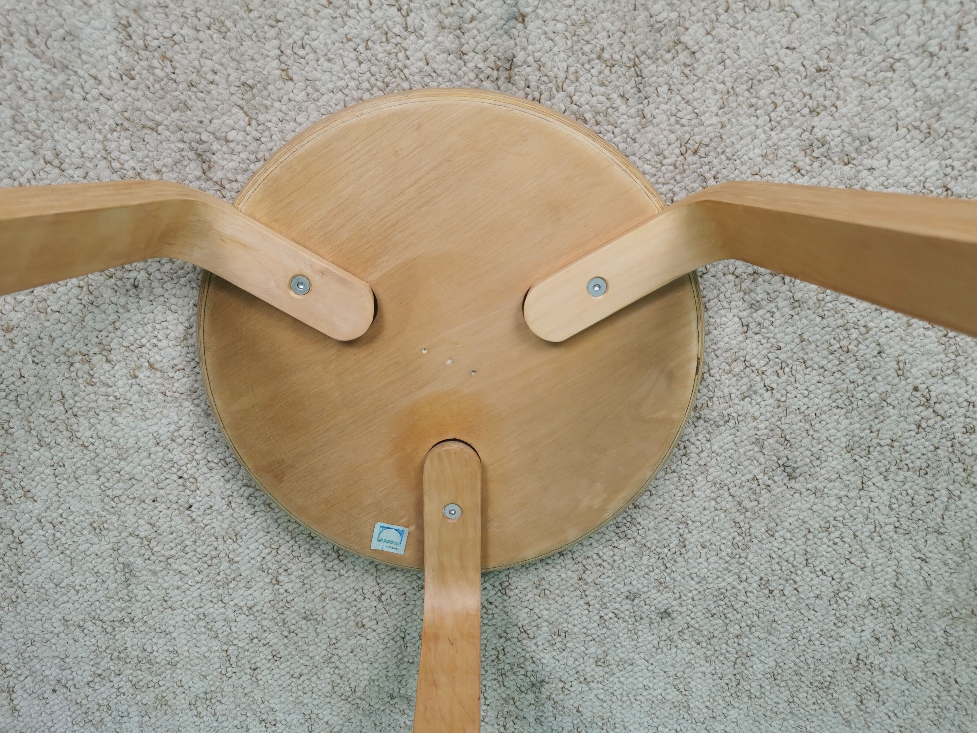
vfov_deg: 51.4
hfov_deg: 65.3
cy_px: 366
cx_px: 488
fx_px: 762
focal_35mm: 27
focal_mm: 5.58
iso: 80
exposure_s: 1/100
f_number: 1.8
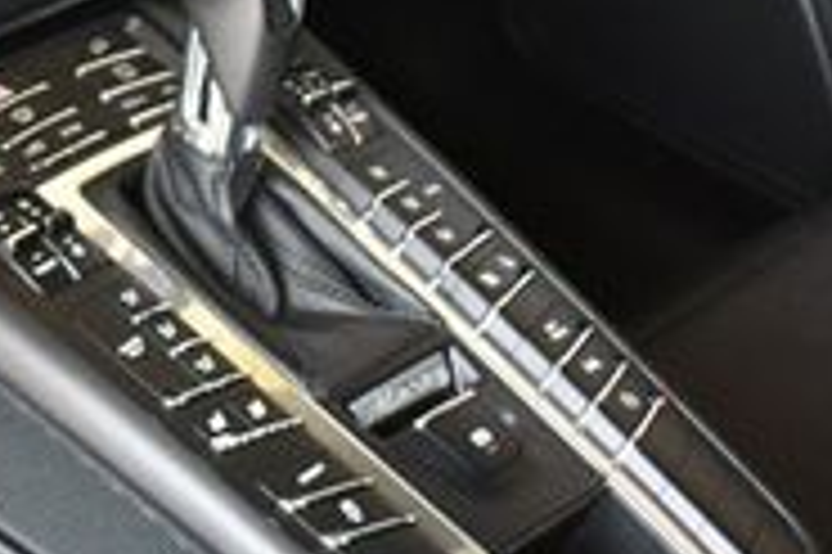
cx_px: -279
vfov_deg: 10.6
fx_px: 2956
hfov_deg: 15.2
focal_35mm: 128
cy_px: -27
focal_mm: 25
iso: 1400
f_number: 4
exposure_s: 1/125
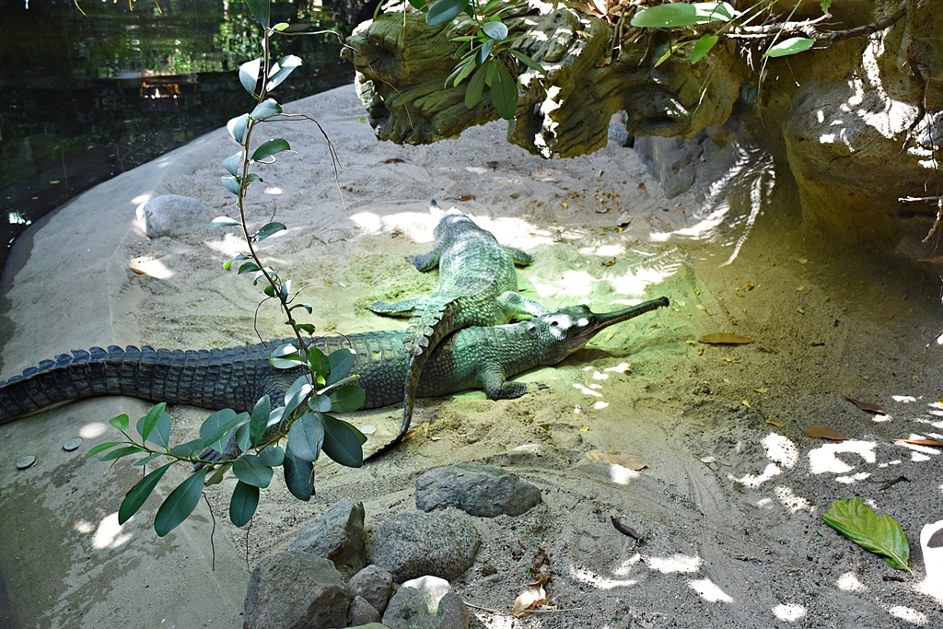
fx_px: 1061
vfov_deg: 33.0
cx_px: 472
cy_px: 314
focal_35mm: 40
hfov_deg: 47.9
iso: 400
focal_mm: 27
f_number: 5
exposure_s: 1/100
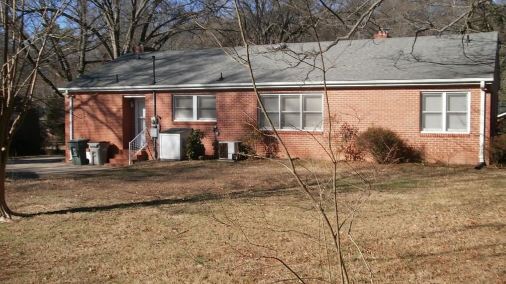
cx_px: 256
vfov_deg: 29.0
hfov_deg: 49.4
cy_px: 135
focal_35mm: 41
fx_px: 550
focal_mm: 6.51
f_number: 9.3
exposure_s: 1/125
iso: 100
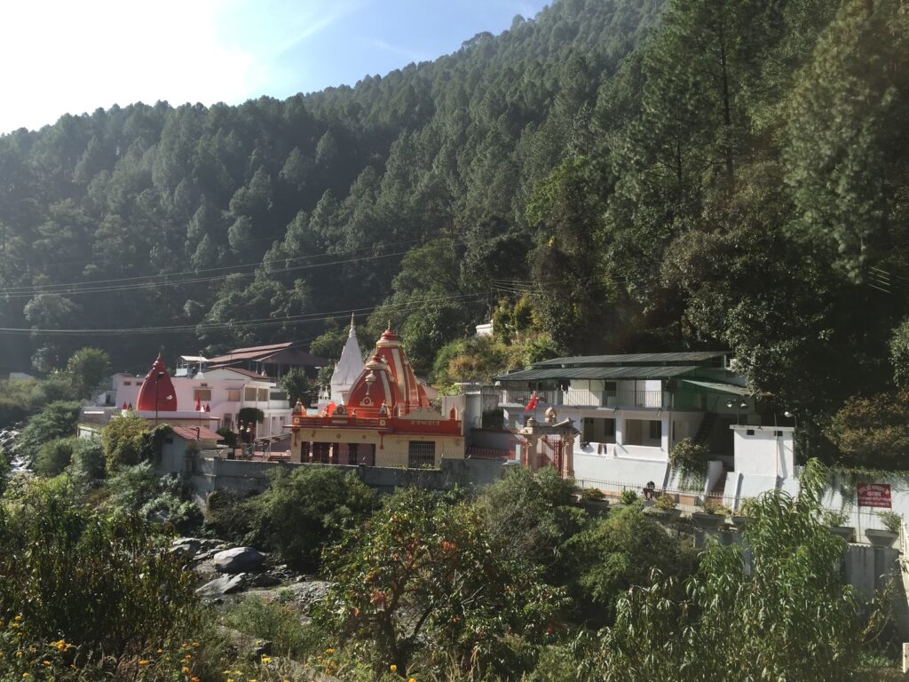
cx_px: 454
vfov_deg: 48.2
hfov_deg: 61.7
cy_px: 341
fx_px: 762
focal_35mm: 29
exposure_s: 1/1163
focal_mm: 4.15
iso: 32
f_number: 2.2
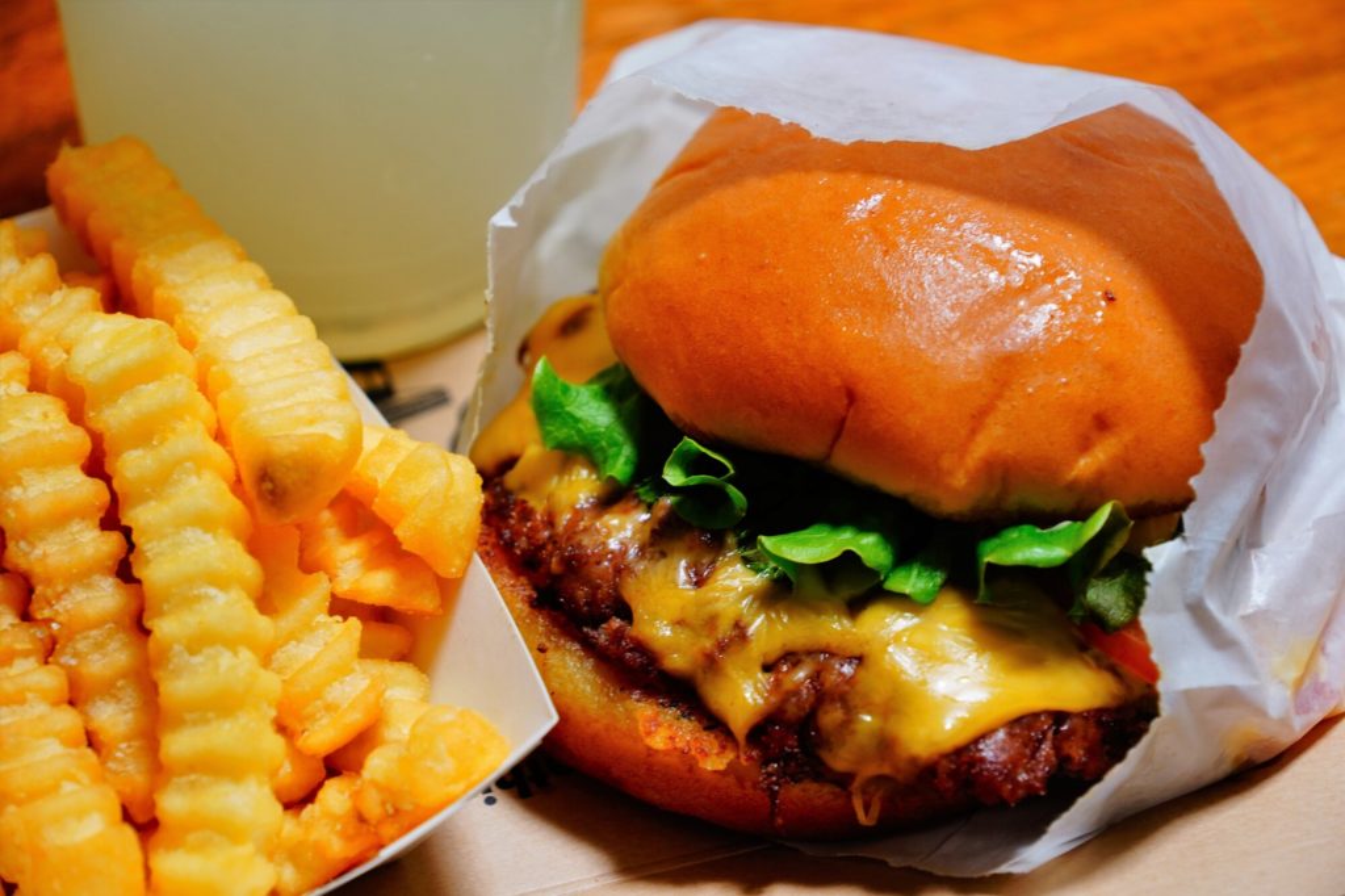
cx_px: 672
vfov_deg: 12.7
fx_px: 4033
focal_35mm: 108
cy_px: 448
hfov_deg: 18.9
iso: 500
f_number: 5
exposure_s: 1/10
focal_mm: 72
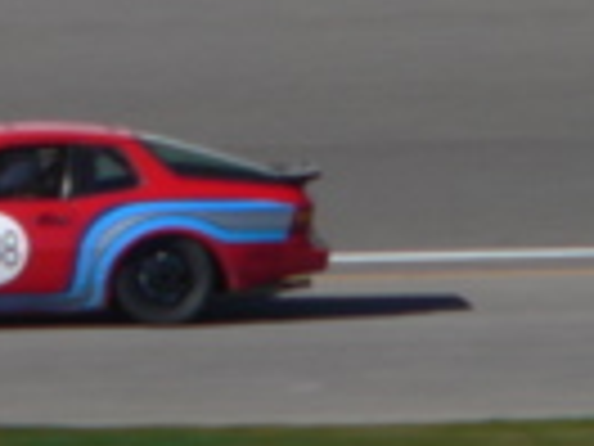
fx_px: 27009
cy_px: 117
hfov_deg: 1.3
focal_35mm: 1574
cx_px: 58
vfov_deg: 0.9
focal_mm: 72
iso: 80
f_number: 8
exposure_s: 1/320
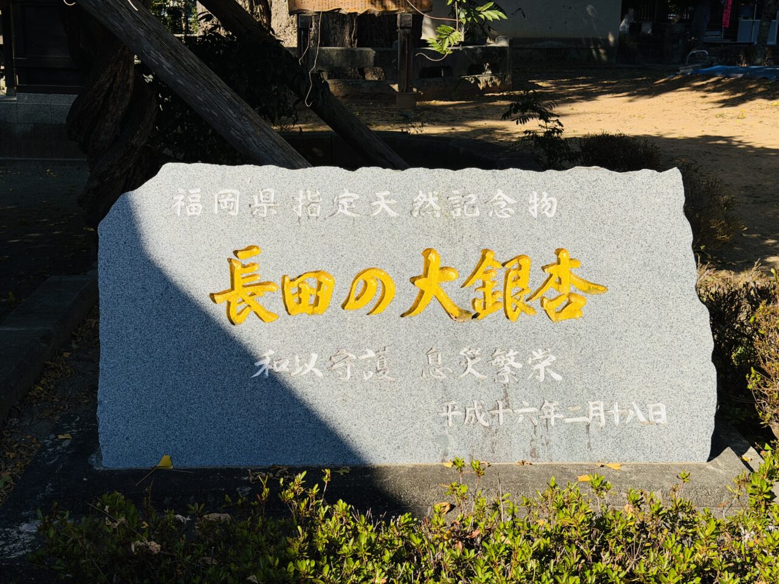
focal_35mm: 48
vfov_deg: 30.3
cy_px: 292
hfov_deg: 39.7
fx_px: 1080
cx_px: 390
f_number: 1.78
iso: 80
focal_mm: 6.76
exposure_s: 1/7874
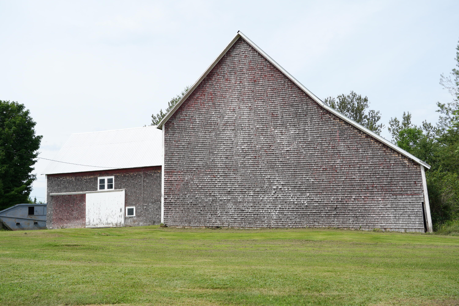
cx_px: 230
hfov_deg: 53.1
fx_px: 459
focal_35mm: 36
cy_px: 153
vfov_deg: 36.9
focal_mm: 36
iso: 100
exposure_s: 1/400
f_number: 5
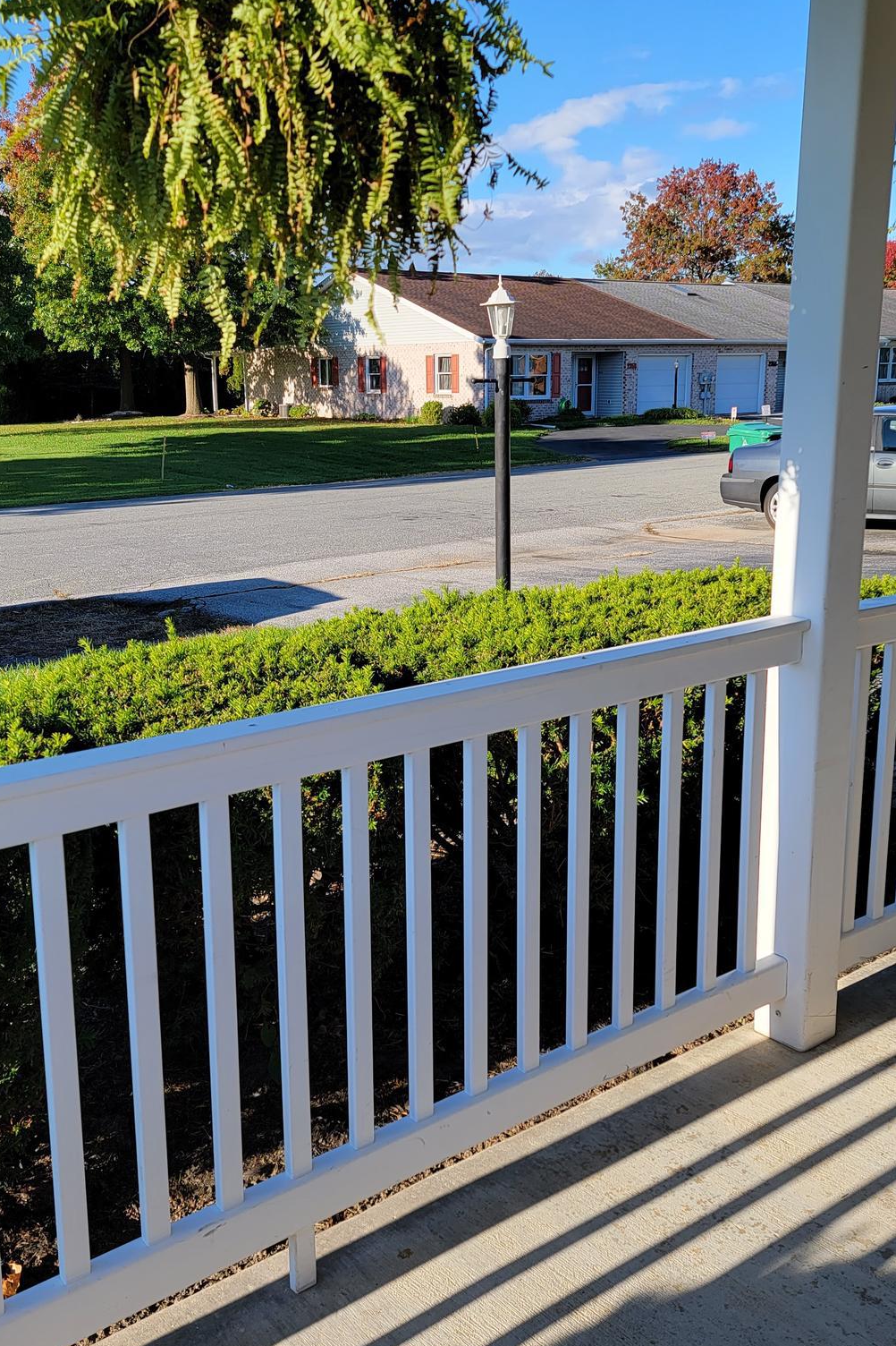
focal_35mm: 34
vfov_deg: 55.8
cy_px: 665
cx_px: 439
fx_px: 1270
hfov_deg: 38.9
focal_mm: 6.7
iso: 16
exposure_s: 1/414
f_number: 1.8
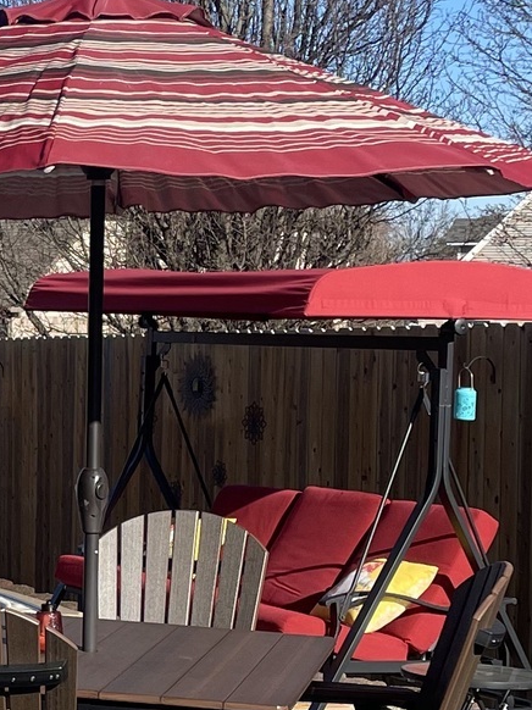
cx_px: -187
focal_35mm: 103
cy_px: 389
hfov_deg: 13.7
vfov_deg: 19.1
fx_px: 2112
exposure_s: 1/3333
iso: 32
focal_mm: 4.2
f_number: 1.6
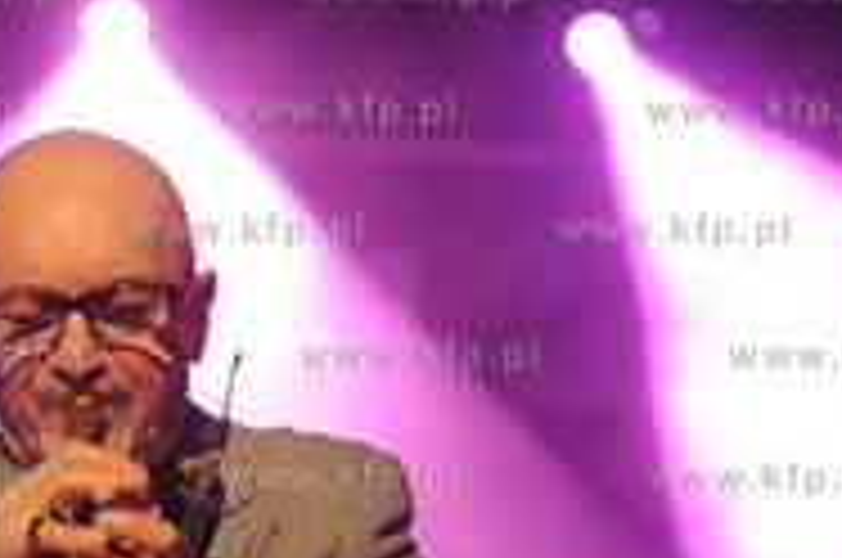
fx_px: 3993
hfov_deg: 12.0
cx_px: 149
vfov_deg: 8.0
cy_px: 414
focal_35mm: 171
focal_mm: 80
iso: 1600
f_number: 2.8
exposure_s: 1/60
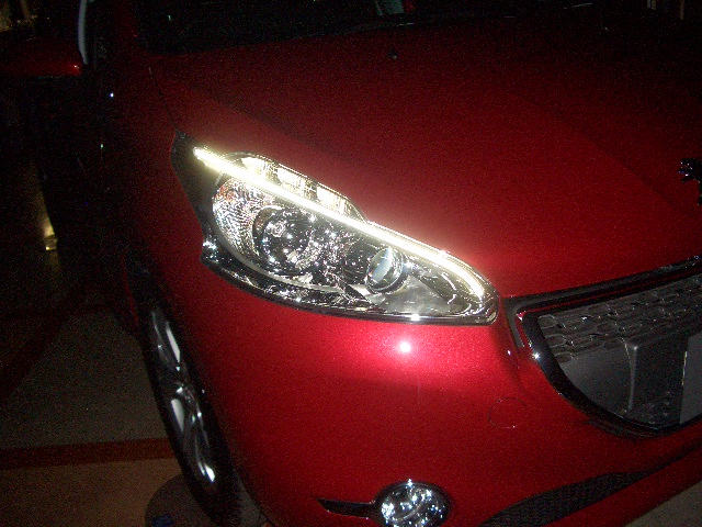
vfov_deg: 40.7
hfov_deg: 52.6
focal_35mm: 35
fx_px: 710
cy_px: 264
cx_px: 351
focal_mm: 5.8
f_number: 2.6
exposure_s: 1/60
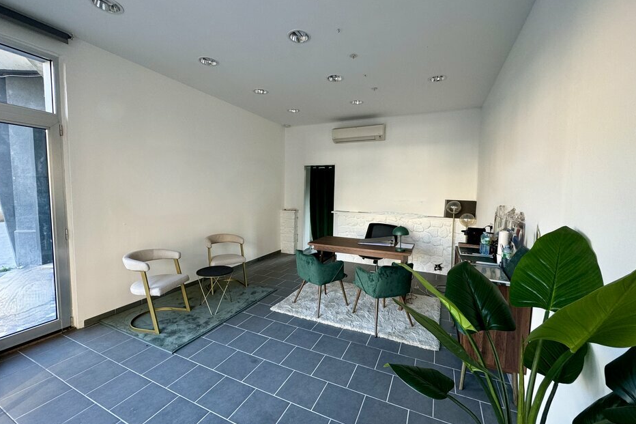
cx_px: 319
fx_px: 265
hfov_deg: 100.4
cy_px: 210
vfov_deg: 77.3
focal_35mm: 15
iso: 160
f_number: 2.2
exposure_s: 1/99
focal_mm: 2.22
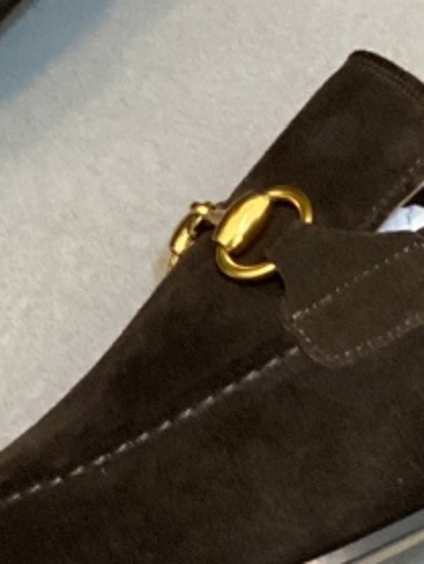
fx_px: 4406
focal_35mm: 270
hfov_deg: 5.5
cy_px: 0
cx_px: 69
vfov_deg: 7.3
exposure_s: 1/100
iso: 250
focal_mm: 6
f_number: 2
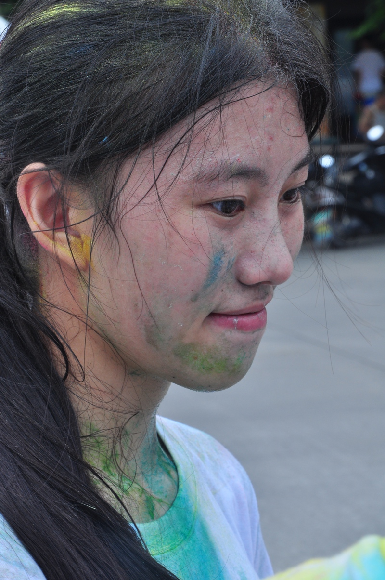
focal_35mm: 138
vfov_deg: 14.9
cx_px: 192
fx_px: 2219
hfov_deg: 9.9
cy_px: 290
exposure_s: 1/80
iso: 250
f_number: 18
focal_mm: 92
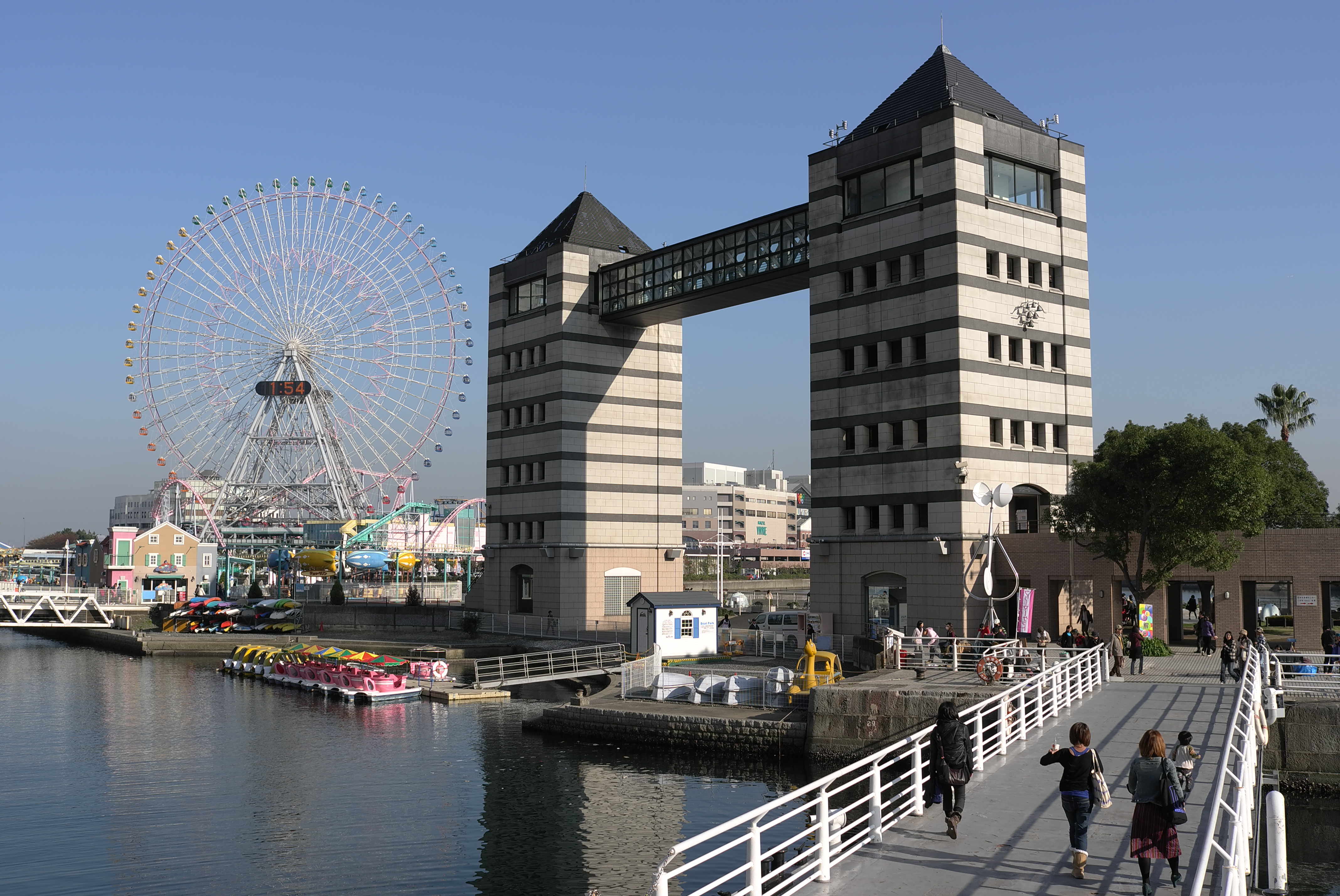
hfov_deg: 54.4
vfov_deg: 37.9
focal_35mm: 35
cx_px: 670
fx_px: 1304
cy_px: 448
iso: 100
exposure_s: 1/640
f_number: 5.6
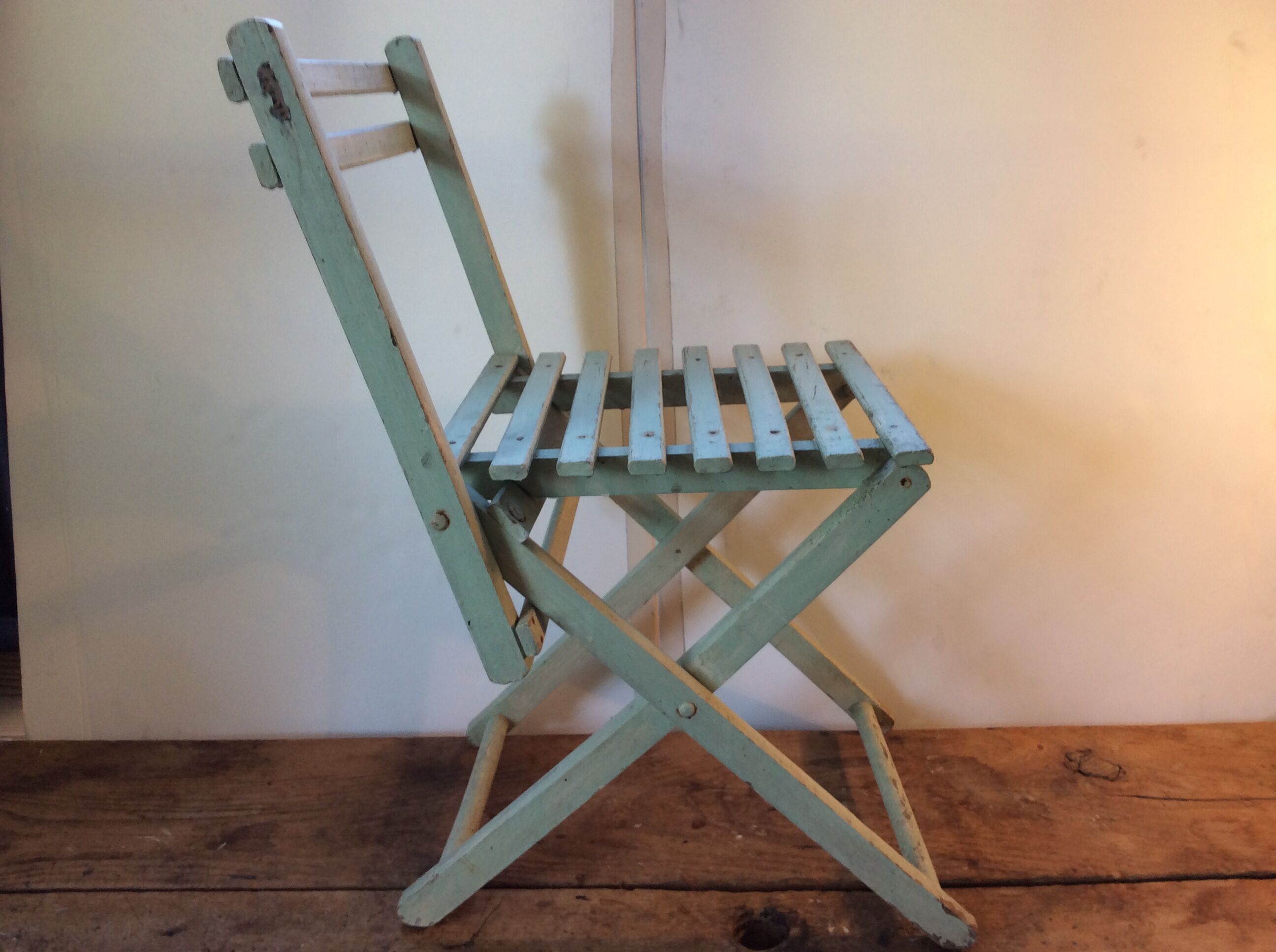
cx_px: 638
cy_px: 476
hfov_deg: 56.9
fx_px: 1178
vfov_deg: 44.1
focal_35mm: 32
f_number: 2.4
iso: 32
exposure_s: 1/25
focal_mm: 3.3
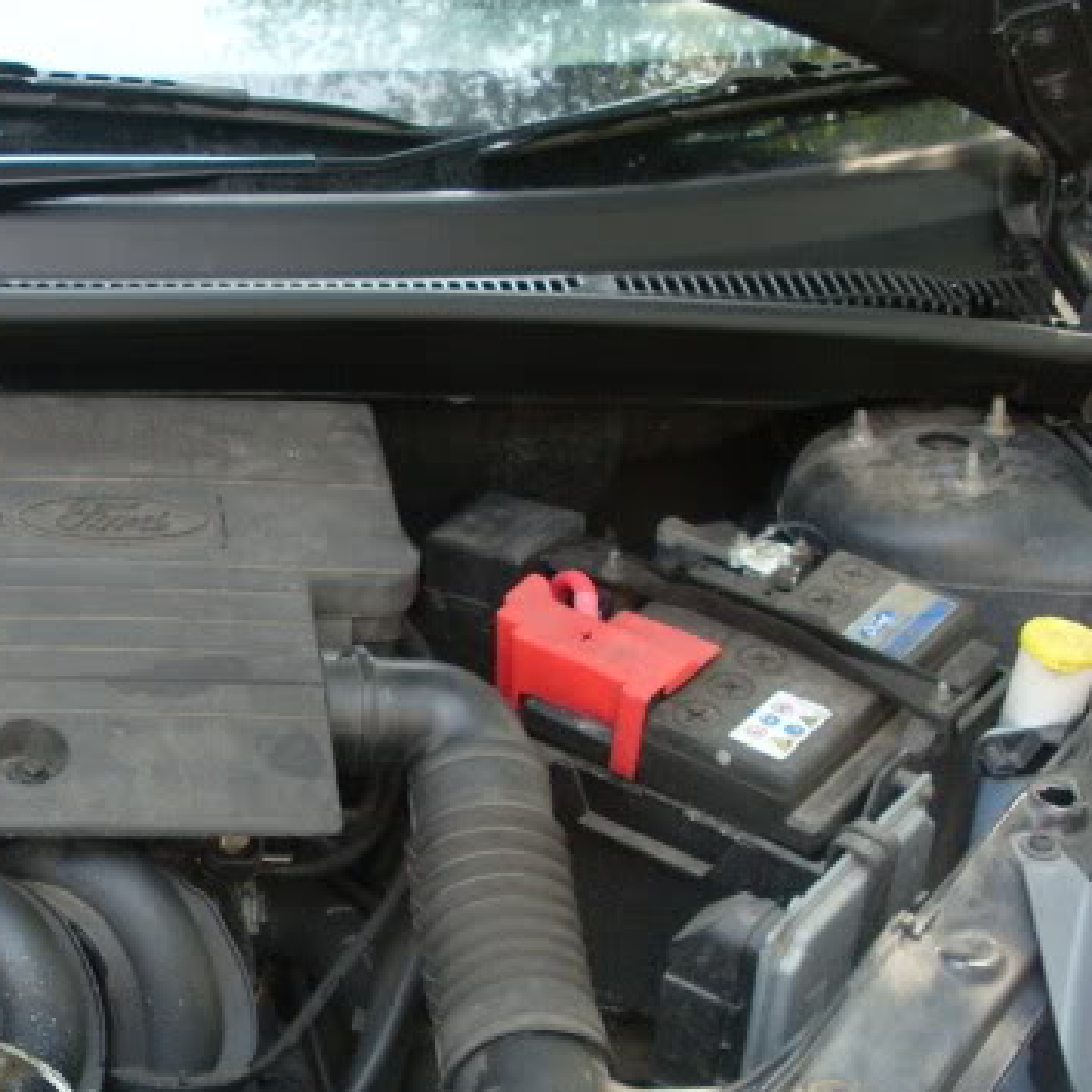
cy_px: 796
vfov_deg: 22.6
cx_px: 56
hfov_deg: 22.1
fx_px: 2712
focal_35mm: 76
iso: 100
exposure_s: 1/90
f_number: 3
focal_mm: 6.3
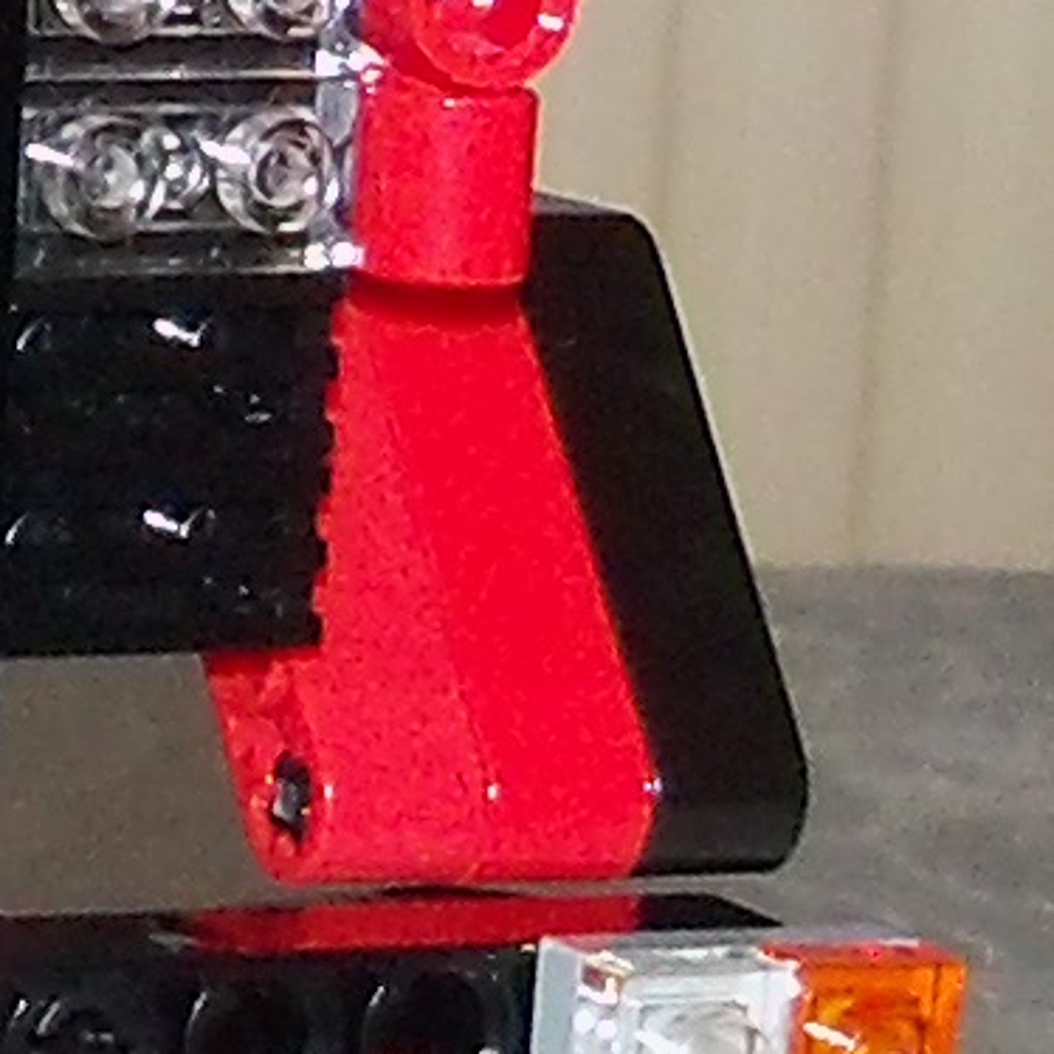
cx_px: -1719
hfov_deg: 5.5
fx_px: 10403
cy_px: 231
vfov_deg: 5.8
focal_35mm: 302
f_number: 3.5
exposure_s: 1/30
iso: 200
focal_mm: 6.2
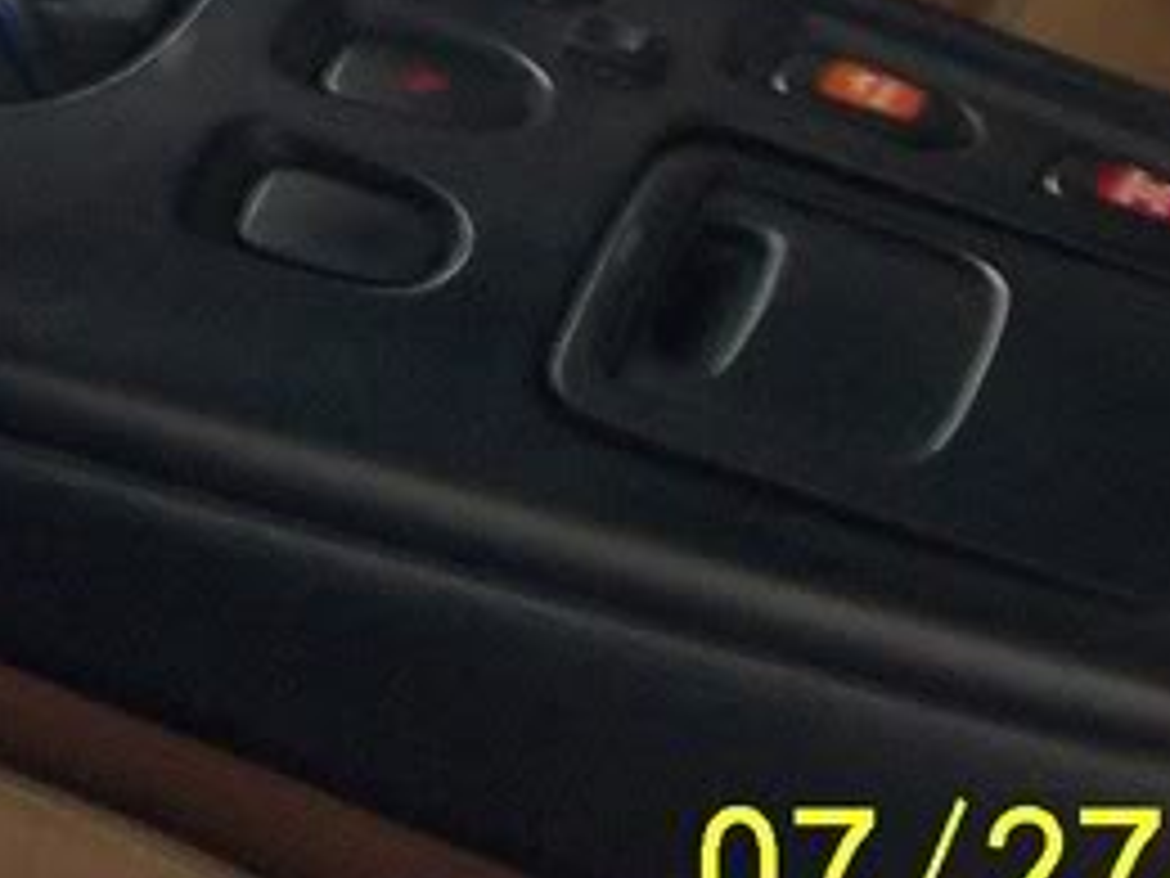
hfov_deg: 13.0
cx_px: -414
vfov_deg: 9.9
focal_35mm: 146
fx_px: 4935
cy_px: -414
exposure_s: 1/8
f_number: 2.8
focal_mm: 5.6
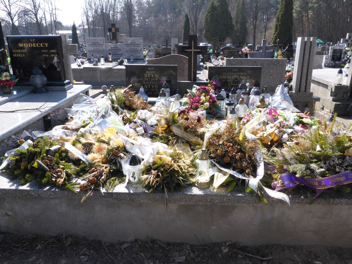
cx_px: 176
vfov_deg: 49.7
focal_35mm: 28
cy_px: 132
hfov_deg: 63.4
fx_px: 285
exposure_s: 1/400
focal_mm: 4.9
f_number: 3.3
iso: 80
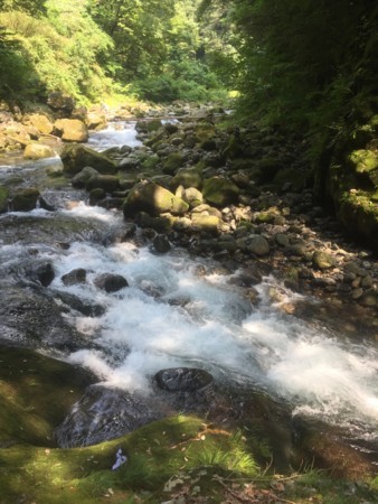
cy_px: 252
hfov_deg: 48.3
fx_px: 422
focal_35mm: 29
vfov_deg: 61.6
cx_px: 189
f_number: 2.2
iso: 32
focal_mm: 4.15
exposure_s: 1/240
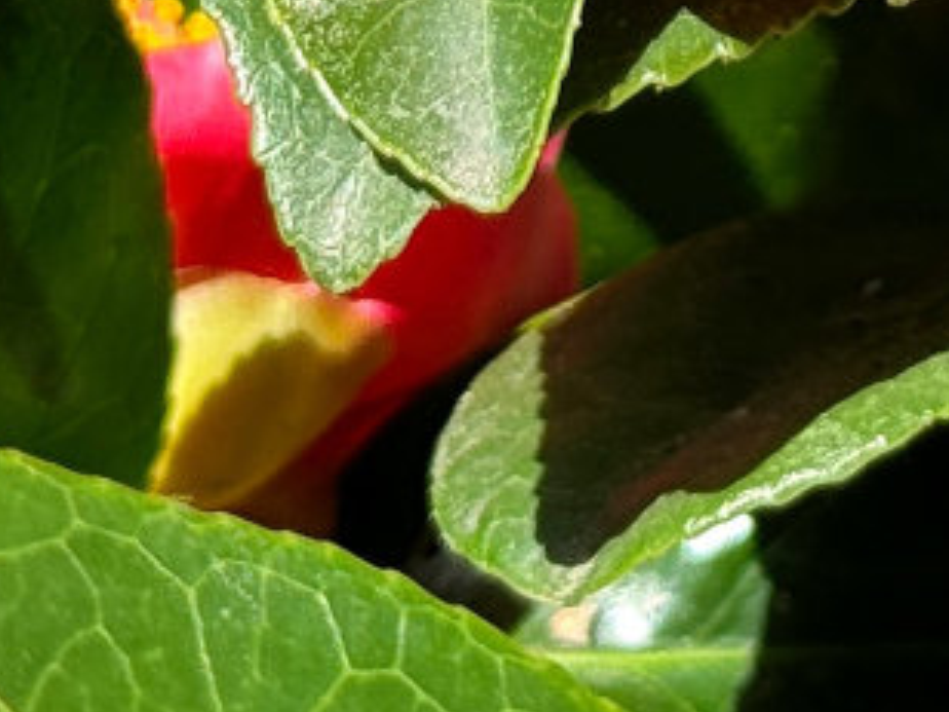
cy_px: -832
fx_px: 6826
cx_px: 918
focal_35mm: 249
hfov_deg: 7.9
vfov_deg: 5.8
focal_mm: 6.86
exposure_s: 1/1637
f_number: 1.78
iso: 64
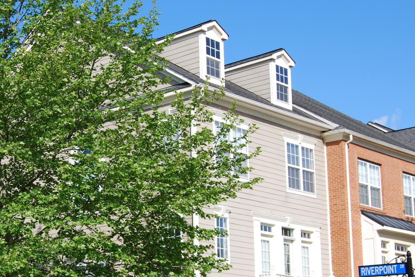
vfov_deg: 16.6
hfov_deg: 24.3
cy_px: 209
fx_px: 946
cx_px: 78
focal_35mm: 82
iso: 100
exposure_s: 1/250
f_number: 8
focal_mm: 30
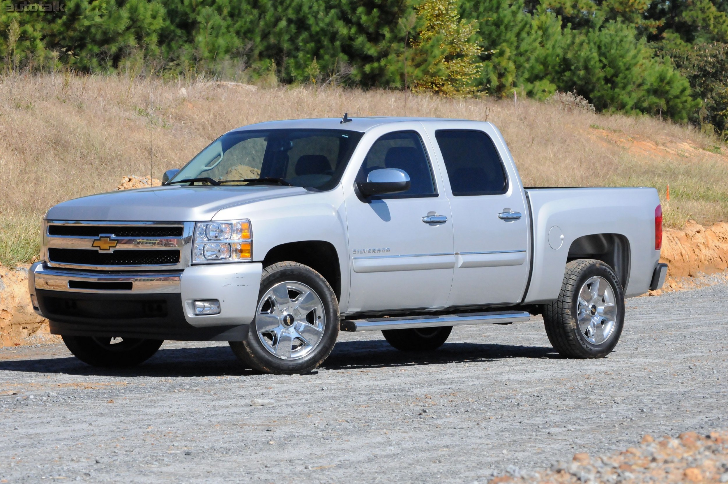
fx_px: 2606
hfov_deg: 15.9
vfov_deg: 10.6
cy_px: 242
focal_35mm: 129
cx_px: 364
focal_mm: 86
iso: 2000
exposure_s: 1/4000
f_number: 10
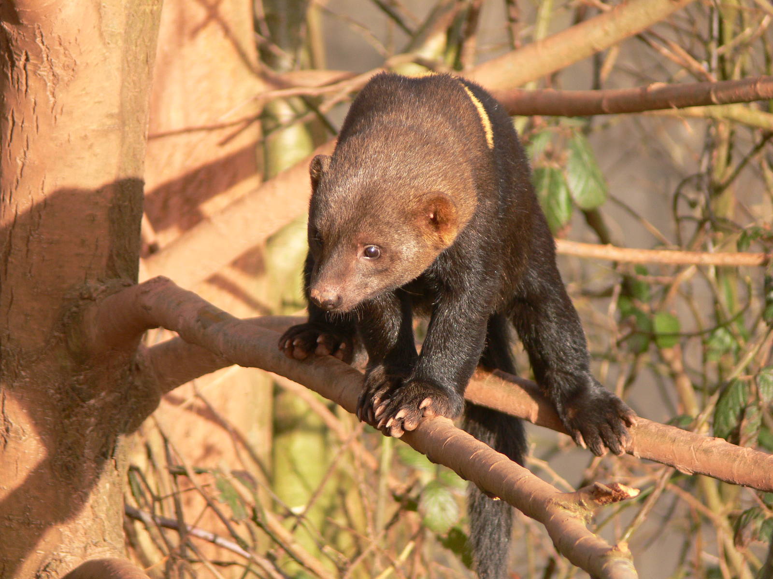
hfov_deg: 4.7
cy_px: 290
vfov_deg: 3.5
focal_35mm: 420
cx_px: 386
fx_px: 9379
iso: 100
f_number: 3.7
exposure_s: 1/400
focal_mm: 88.8
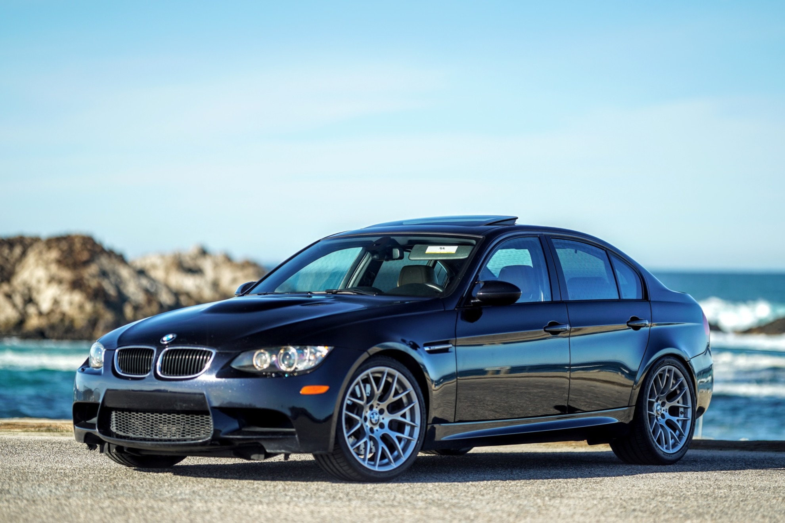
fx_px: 2289
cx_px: 392
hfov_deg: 19.5
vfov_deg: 13.0
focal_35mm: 105
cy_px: 262
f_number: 1.4
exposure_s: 1/4000
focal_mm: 105
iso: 100
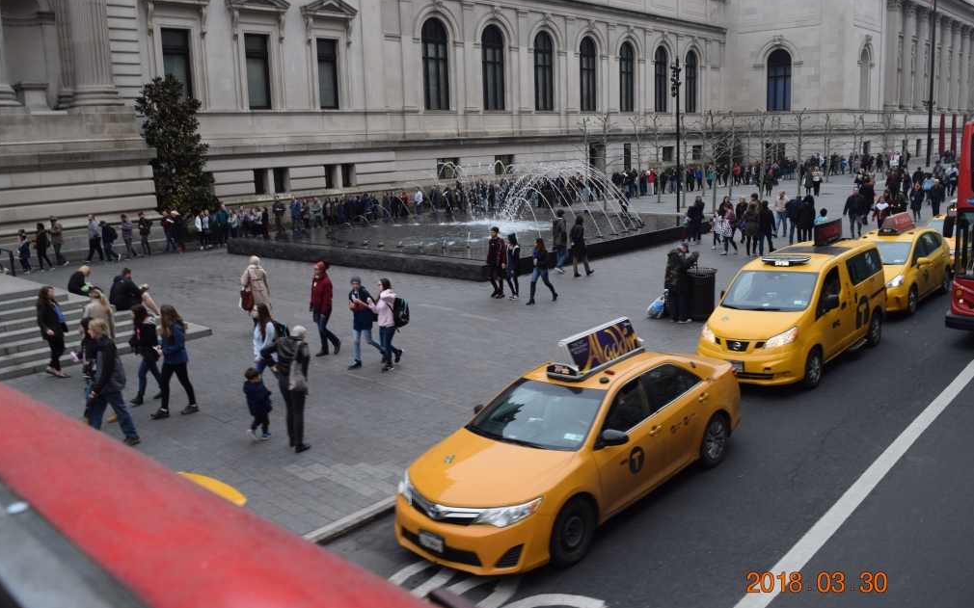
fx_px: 823
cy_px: 304
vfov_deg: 40.6
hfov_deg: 61.2
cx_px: 487
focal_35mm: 31
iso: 400
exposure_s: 1/160
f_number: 6.3
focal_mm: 20
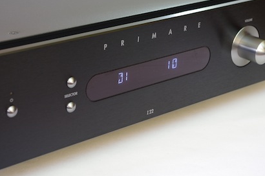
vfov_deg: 14.2
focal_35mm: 96
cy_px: 74
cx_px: 134
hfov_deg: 21.3
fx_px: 706
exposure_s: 8
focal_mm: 55
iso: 100
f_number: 8
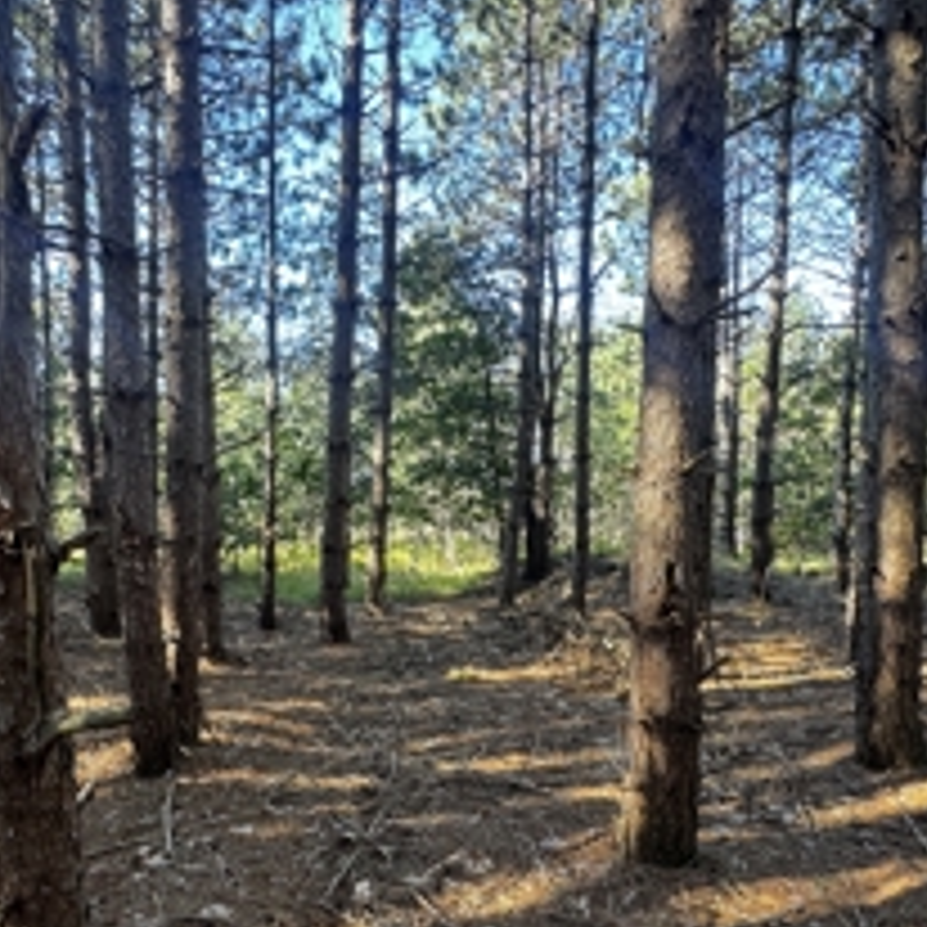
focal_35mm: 24
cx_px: 410
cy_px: 580
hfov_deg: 64.8
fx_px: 727
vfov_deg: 64.1
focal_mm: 2.22
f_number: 2.2
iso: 200
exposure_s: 1/99
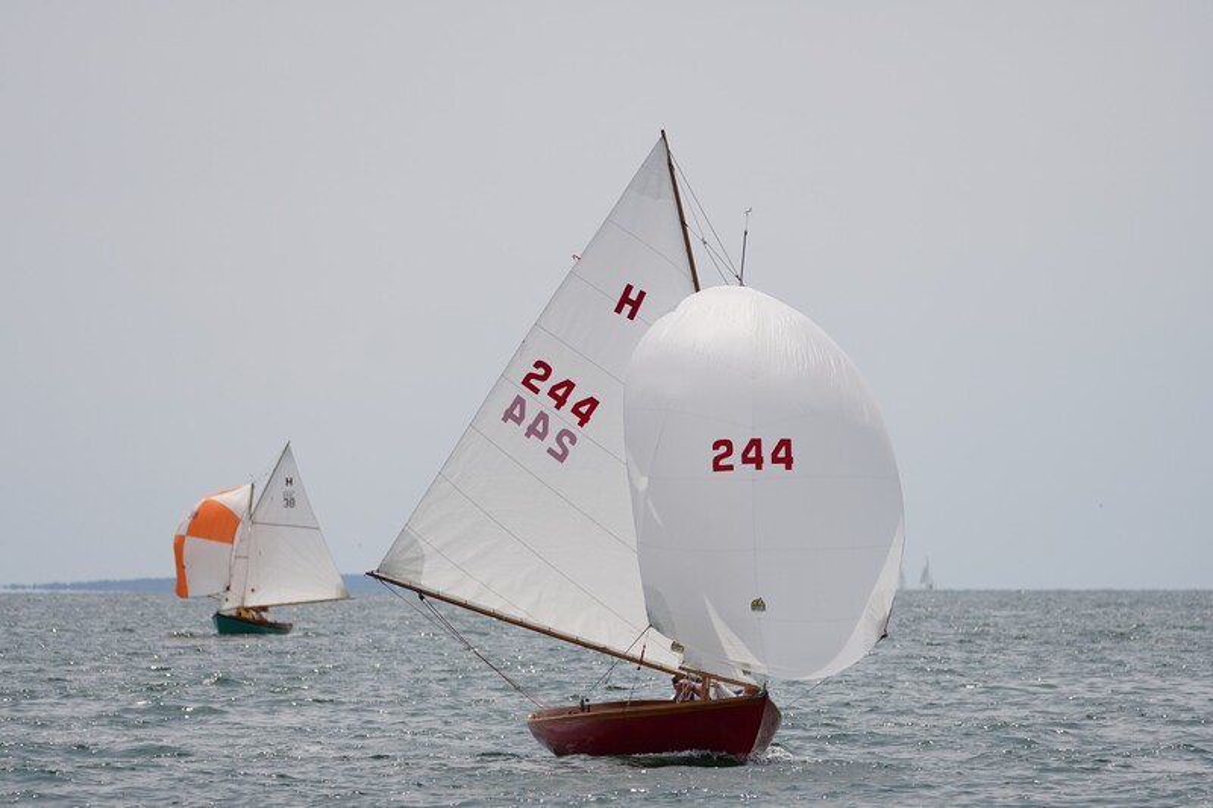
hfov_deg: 7.0
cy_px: 404
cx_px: 606
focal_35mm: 294
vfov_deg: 4.7
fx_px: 9903
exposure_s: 1/1250
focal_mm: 196
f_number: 5.6
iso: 100
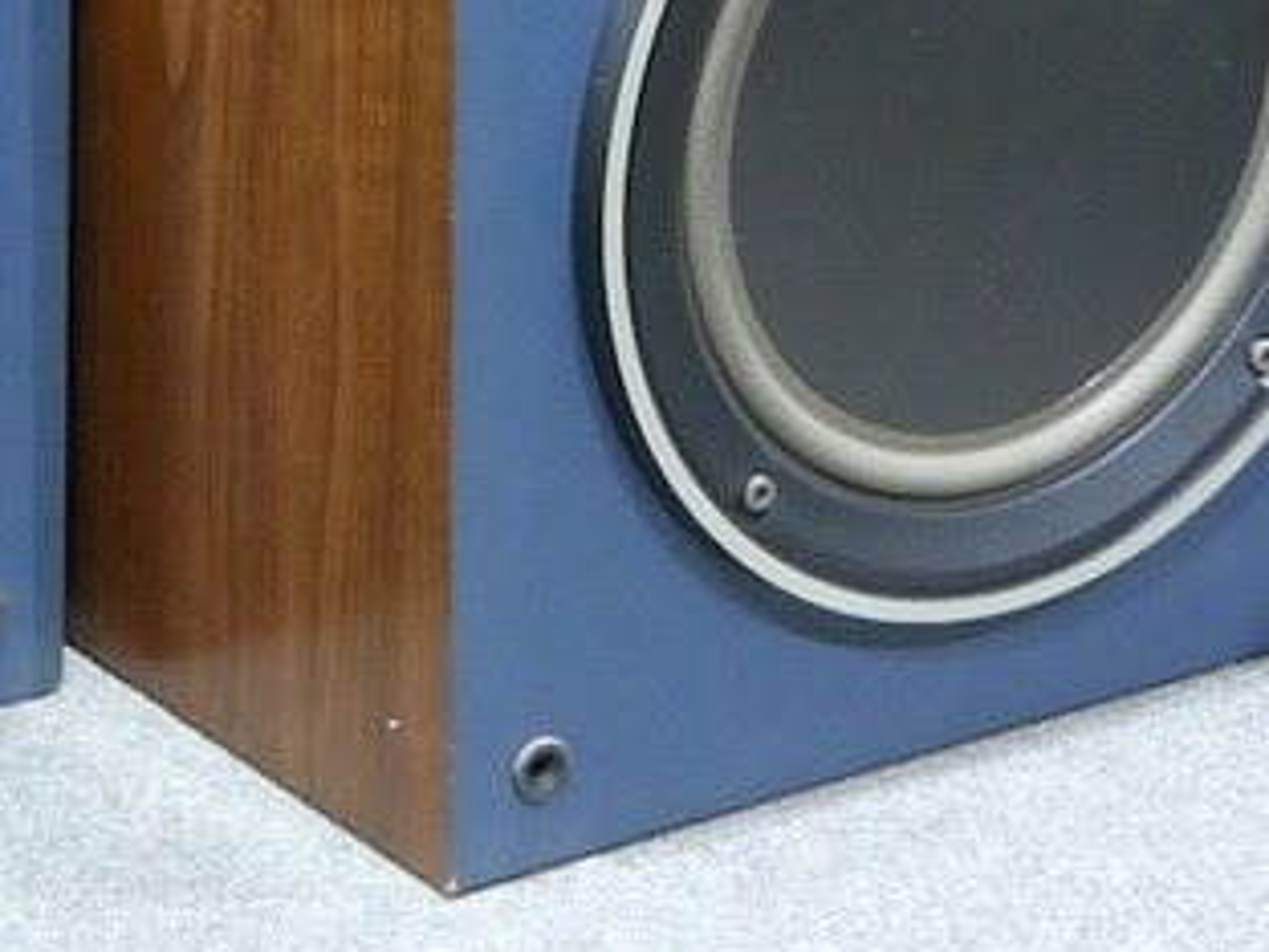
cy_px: -395
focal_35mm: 200
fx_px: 7332
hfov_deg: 9.8
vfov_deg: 7.3
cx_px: -33
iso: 400
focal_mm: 11.7
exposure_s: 1/1.3
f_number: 7.1
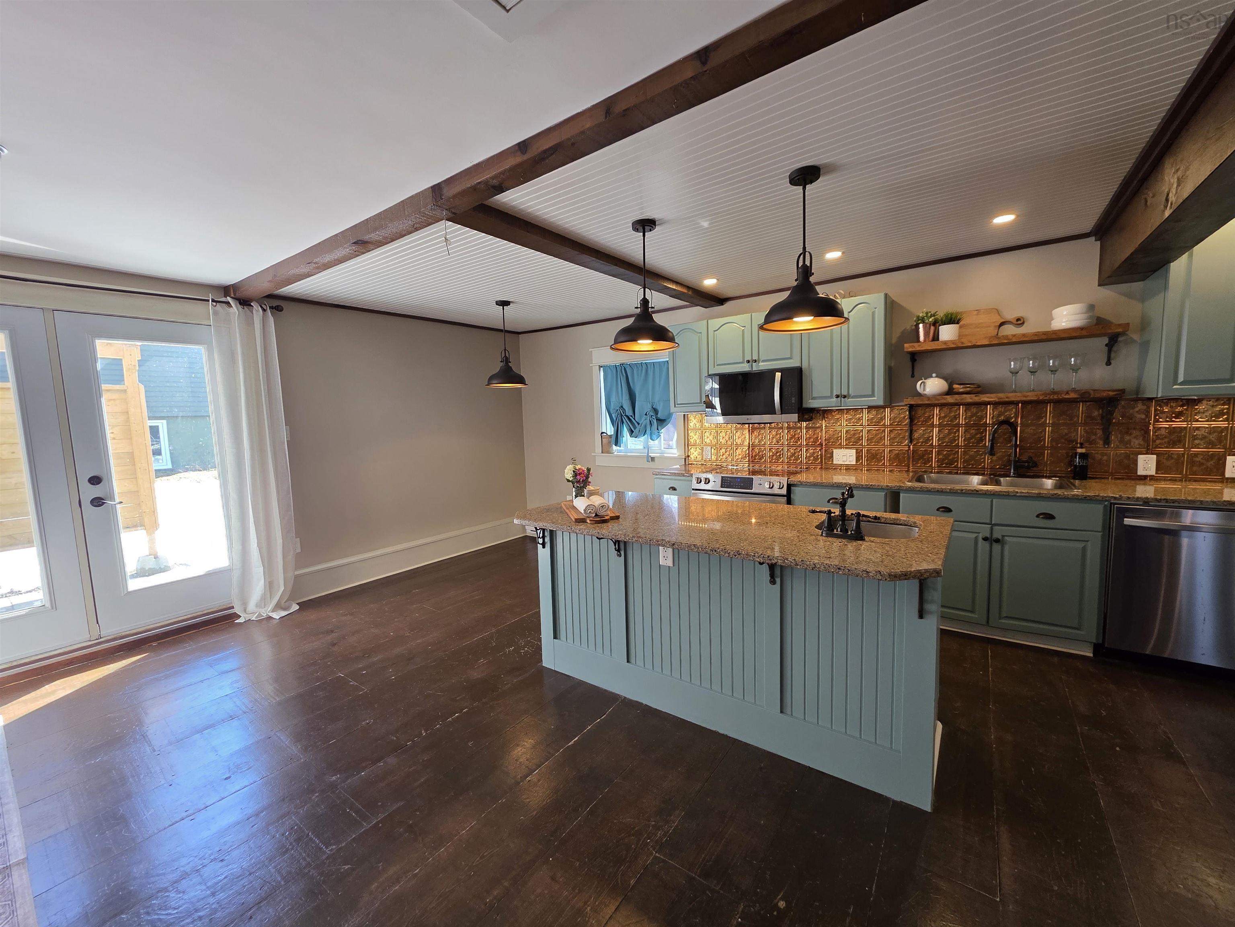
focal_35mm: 13
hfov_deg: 106.2
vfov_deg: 89.9
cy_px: 464
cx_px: 618
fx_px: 464
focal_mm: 2.2
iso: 125
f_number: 1.9
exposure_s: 1/120
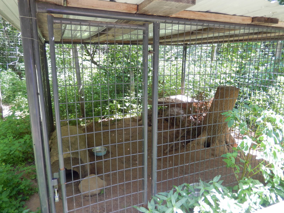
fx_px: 205
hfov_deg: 69.4
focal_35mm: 25
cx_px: 142
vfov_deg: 54.9
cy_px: 106
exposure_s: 1/60
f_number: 3.4
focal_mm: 4.5
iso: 125
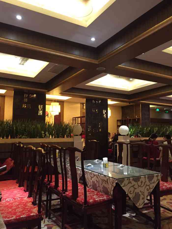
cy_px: 114
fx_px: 192
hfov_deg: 48.2
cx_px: 86
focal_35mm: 29
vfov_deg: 61.7
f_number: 2.2
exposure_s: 1/20
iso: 250
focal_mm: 4.15
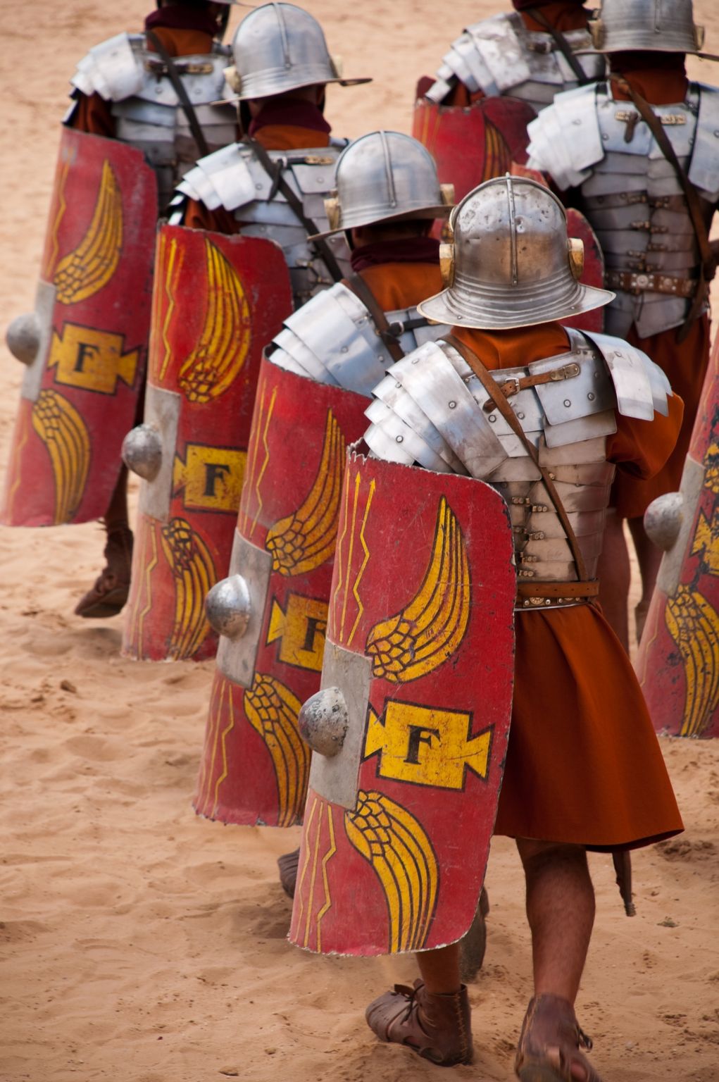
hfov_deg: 6.8
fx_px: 6078
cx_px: 360
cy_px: 541
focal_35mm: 202
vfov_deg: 10.2
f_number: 6.3
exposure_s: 1/160
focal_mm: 135
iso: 100
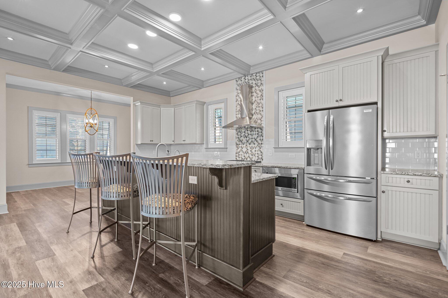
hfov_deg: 96.7
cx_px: 224
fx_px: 199
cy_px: 149
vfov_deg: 73.7
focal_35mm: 16
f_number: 4
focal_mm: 16
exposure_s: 1/2.5
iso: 400
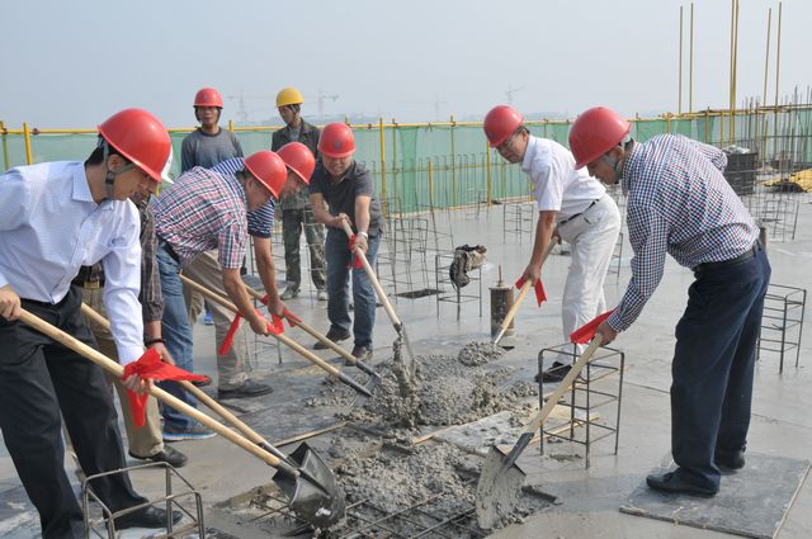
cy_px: 270
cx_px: 406
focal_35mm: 39
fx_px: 879
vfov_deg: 34.1
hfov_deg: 49.6
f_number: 10
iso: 250
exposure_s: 1/400
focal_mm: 26
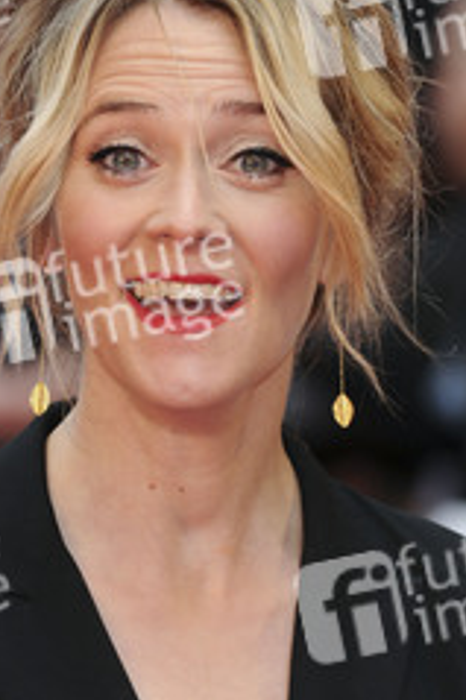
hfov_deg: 2.7
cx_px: 180
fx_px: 9780
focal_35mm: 503
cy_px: 448
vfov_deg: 4.1
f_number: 5
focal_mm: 200
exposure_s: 1/160
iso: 200
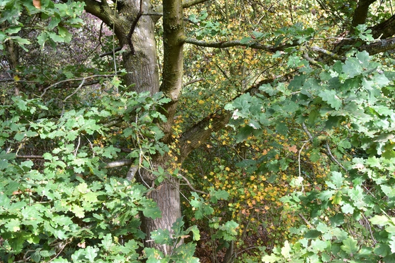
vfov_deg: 23.8
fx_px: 625
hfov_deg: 35.1
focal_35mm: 57
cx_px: 198
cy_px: 132
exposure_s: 1/50
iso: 400
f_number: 10
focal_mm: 38
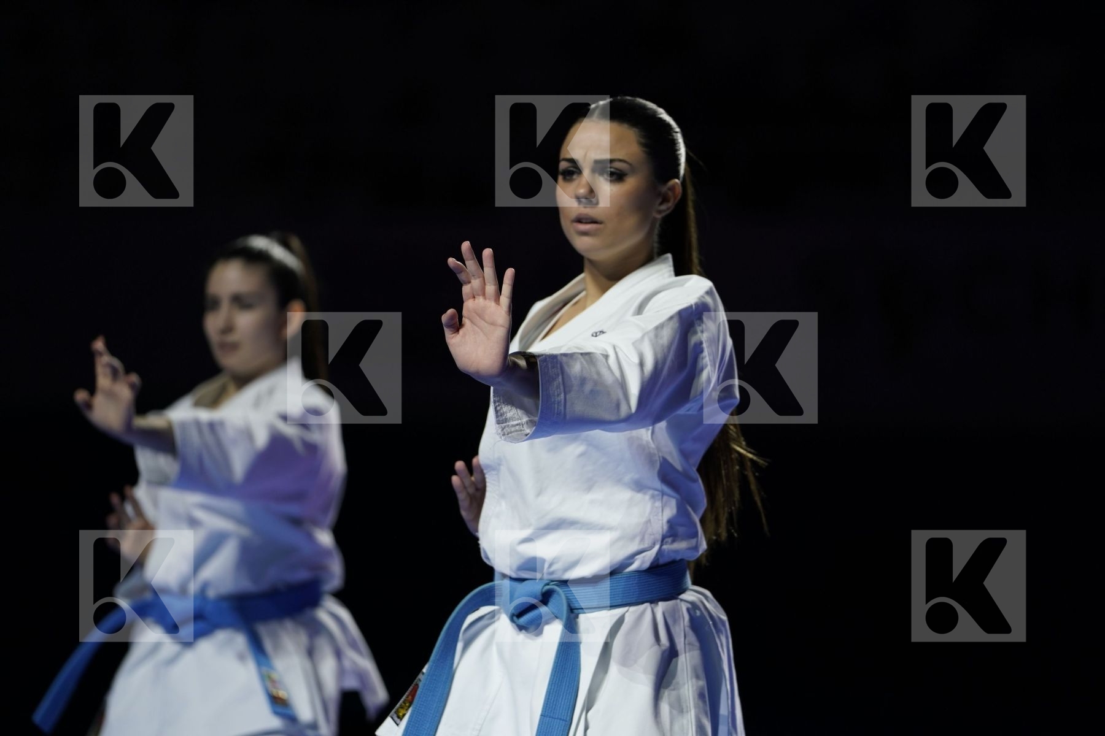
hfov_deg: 10.3
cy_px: 368
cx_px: 552
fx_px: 6138
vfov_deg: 6.9
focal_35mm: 200
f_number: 2.8
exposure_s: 1/500
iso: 400
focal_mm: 200
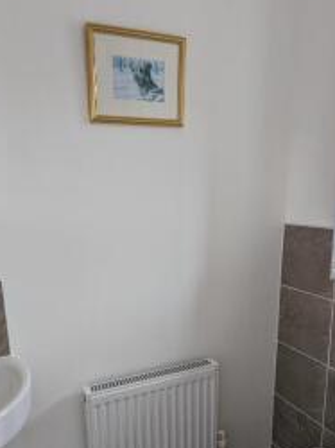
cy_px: 277
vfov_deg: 62.7
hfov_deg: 49.6
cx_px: 158
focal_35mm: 28
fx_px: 362
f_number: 2.2
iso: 71
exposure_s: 1/25
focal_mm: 2.35
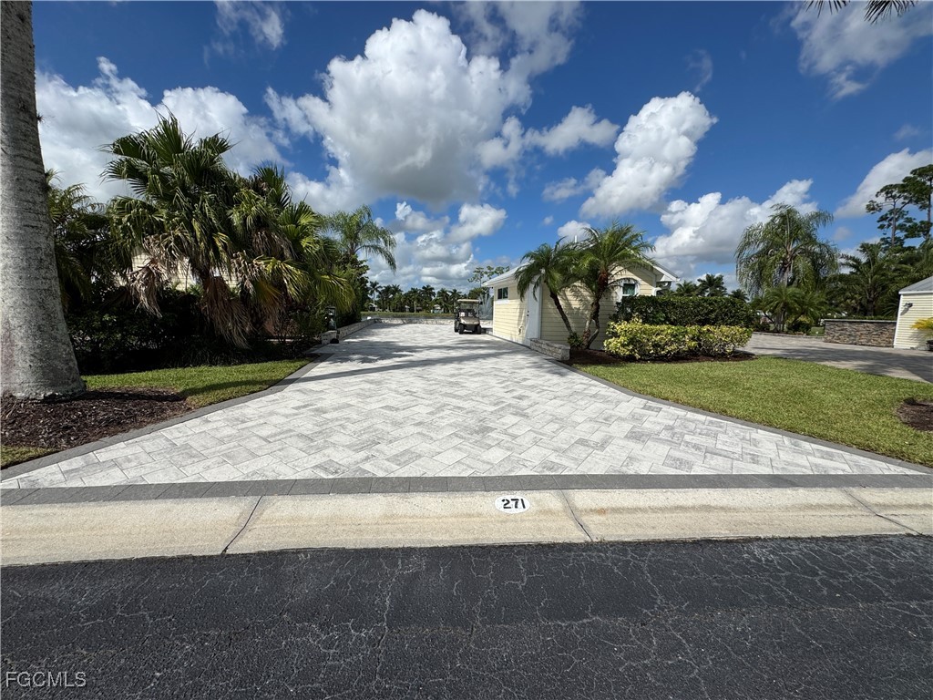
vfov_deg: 85.7
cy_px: 350
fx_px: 377
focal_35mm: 14
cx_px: 466
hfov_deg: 102.1
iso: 40
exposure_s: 1/4132
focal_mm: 2.22
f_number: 2.2
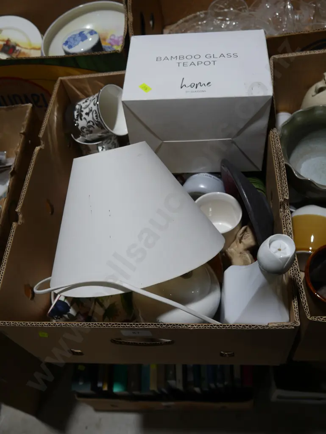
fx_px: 401
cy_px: 217
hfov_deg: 44.2
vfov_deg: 56.8
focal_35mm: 32
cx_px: 163
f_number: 4.5
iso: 200
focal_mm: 16
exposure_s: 1/160
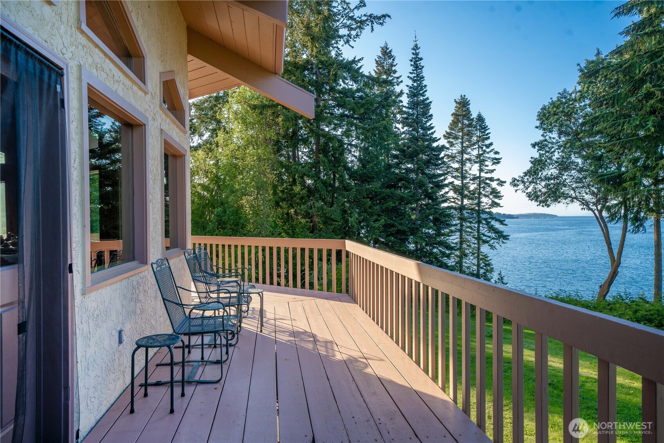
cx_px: 332
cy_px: 222
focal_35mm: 24
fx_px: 443
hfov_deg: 73.7
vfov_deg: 53.1
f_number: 8
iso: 125
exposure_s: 1/60
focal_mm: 24
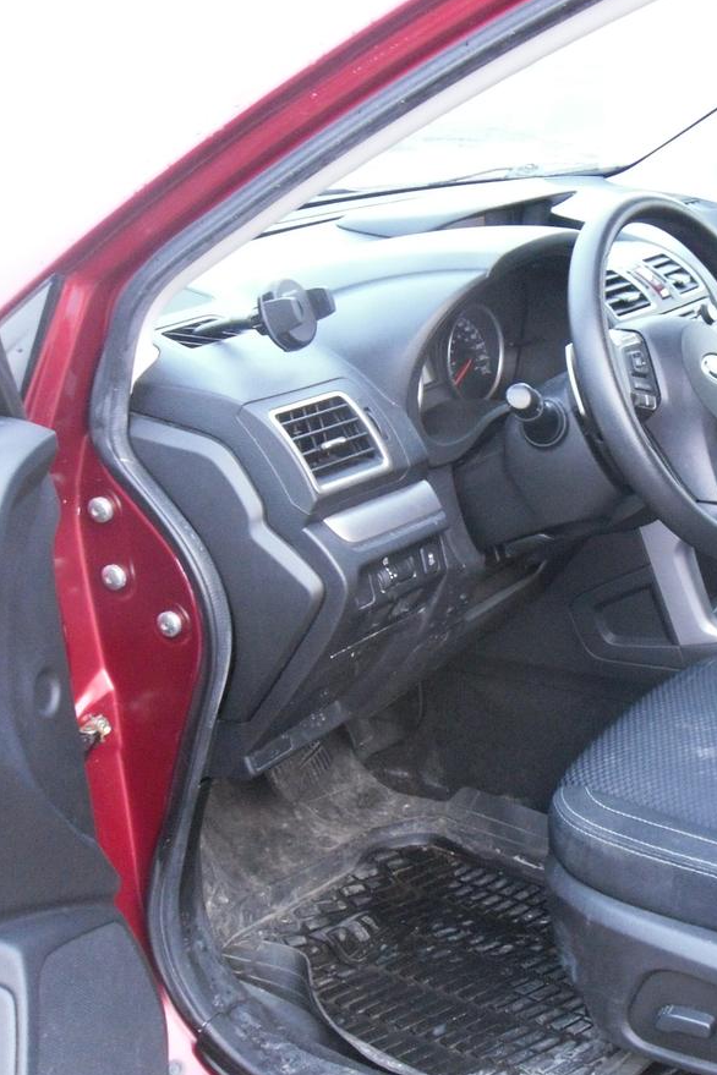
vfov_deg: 37.5
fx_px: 1583
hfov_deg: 24.2
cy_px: 554
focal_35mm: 53
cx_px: 740
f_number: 3.5
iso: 400
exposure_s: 1/9
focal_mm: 6.3
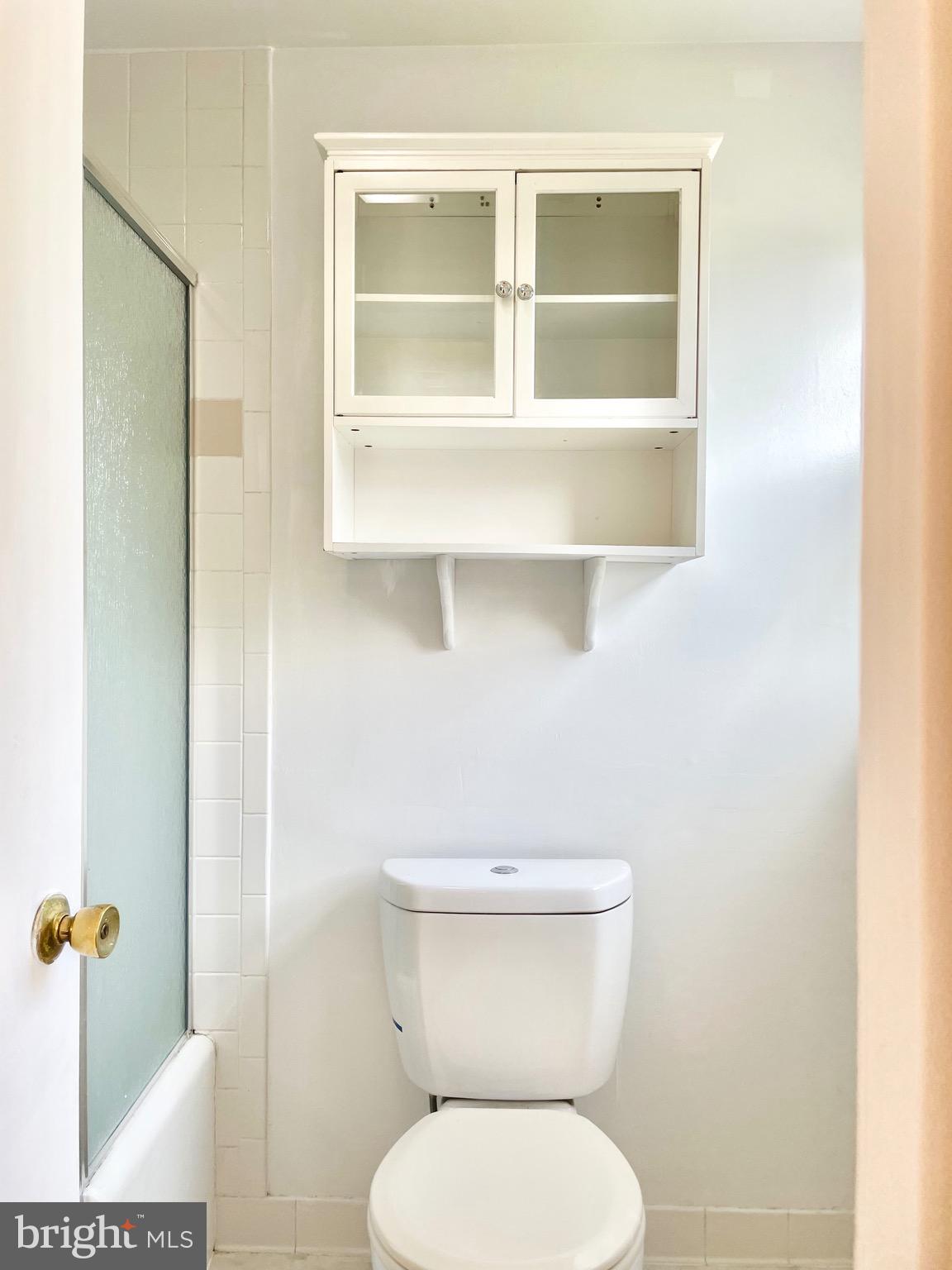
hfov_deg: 53.1
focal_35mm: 26
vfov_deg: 67.3
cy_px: 635
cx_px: 476
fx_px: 953
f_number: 1.6
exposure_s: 1/155
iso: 32
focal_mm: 4.2
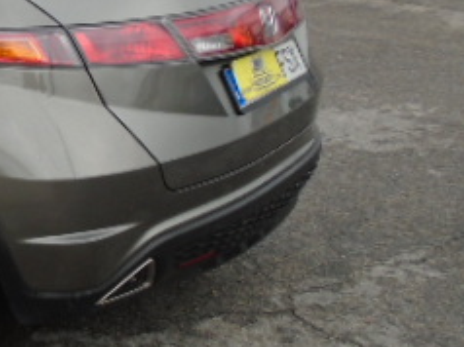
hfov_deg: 24.4
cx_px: -133
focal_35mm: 70
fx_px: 937
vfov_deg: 20.9
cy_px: 109
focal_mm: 4.6
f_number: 3.2
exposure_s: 1/500
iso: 100
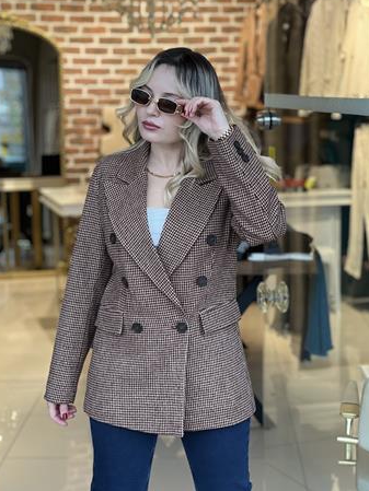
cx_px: 181
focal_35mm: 80
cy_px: 241
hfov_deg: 18.4
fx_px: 1137
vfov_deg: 24.4
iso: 160
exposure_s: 1/100
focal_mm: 9
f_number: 2.8
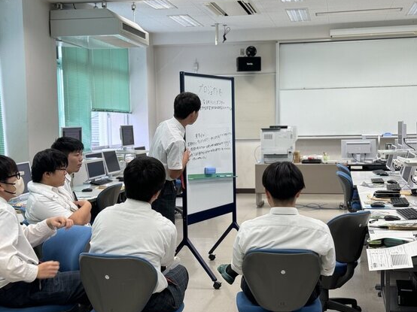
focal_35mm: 52
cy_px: 160
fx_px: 626
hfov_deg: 36.8
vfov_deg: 28.0
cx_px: 212
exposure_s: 1/100
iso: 80
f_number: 1.78
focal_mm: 6.76
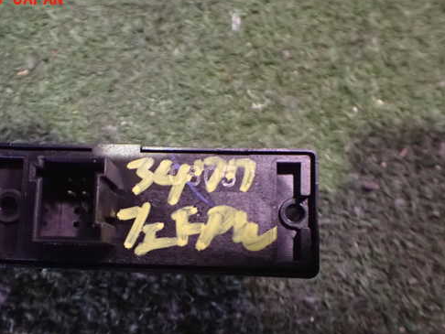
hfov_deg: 49.7
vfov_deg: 38.6
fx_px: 476
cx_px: 171
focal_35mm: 37
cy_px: 193
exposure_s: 1/30
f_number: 2.3
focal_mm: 5.4
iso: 1600
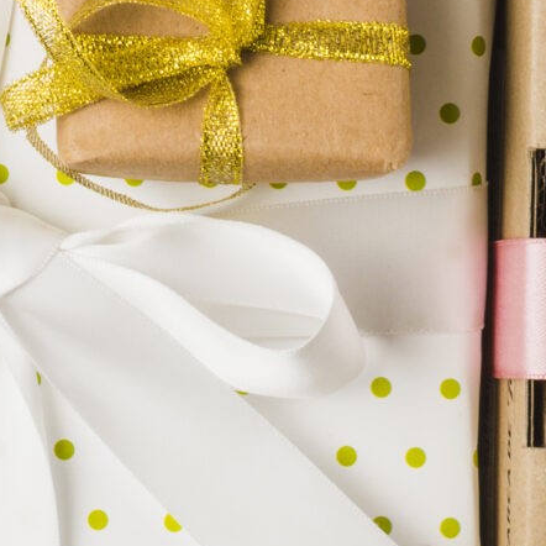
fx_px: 4612
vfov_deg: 6.6
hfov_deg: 6.7
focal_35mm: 258
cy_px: -417
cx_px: -284
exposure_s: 1/160
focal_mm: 35
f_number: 8
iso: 200
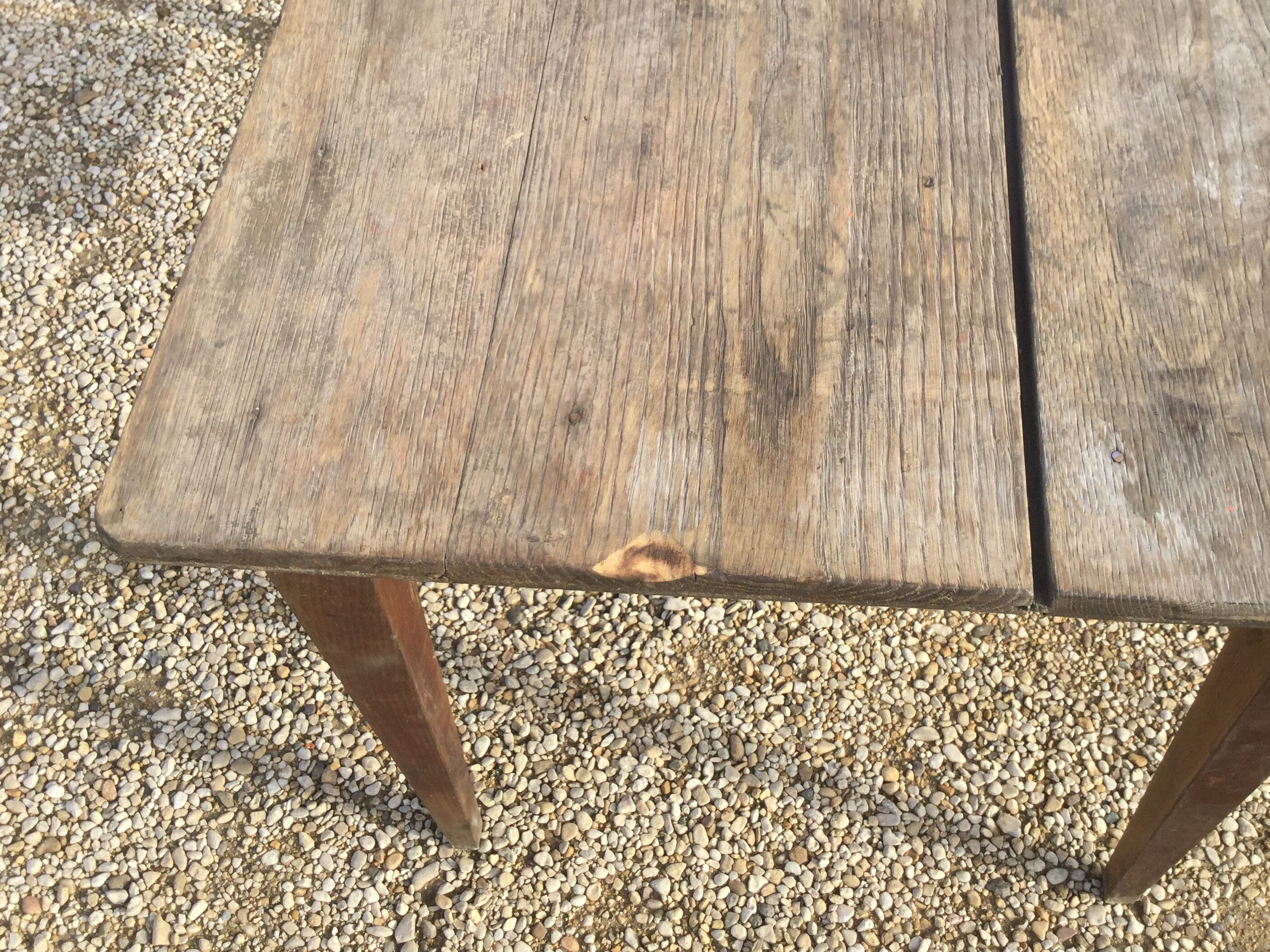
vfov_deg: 39.6
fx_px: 1321
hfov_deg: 51.3
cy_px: 435
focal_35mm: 36
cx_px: 680
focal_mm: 3.3
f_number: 2.4
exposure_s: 1/452
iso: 25
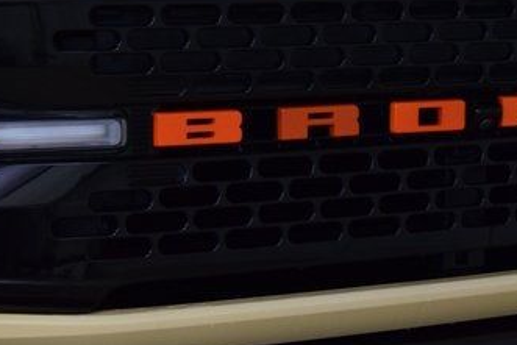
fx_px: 2169
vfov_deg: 9.1
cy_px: 87
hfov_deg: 13.5
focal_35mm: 151
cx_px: 478
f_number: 8
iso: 1400
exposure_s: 1/60
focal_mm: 52
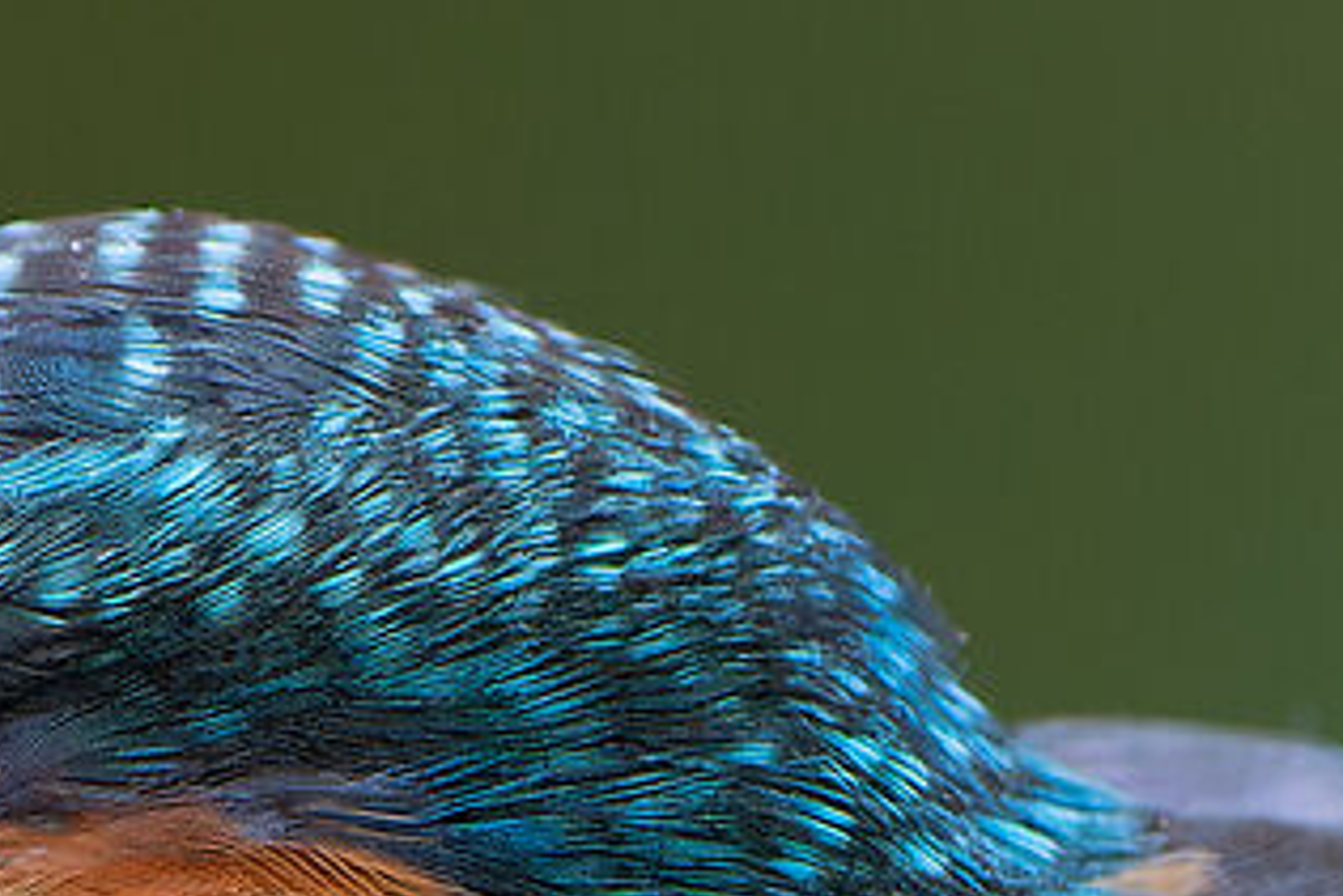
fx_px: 107409
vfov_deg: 0.5
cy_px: 1890
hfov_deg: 0.7
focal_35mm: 2878
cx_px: 625
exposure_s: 1/800
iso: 3200
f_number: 6.3
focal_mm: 379
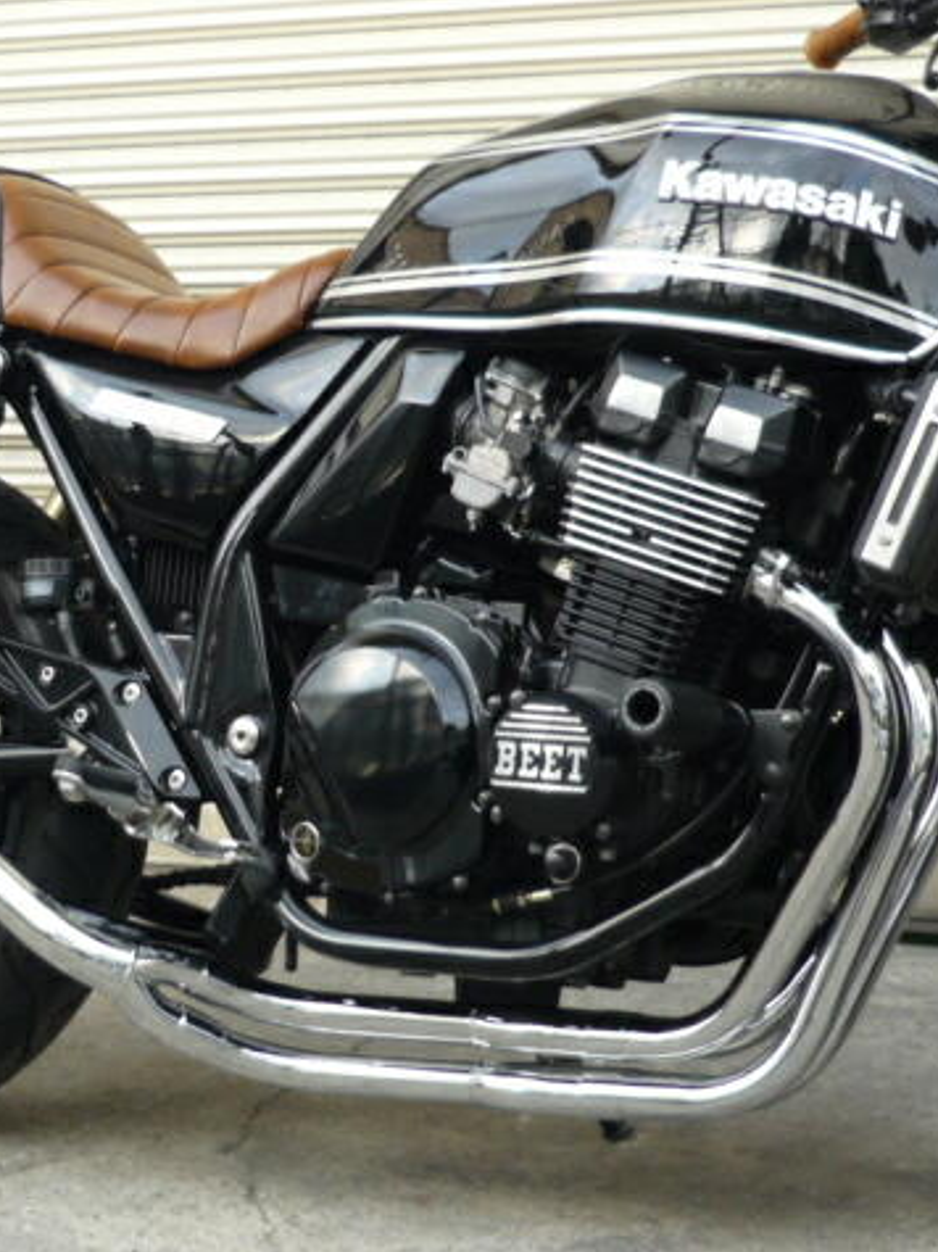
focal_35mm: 89
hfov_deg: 16.5
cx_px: 237
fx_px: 3217
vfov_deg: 22.0
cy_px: 625
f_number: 3
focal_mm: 6.8
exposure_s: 1/40
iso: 100
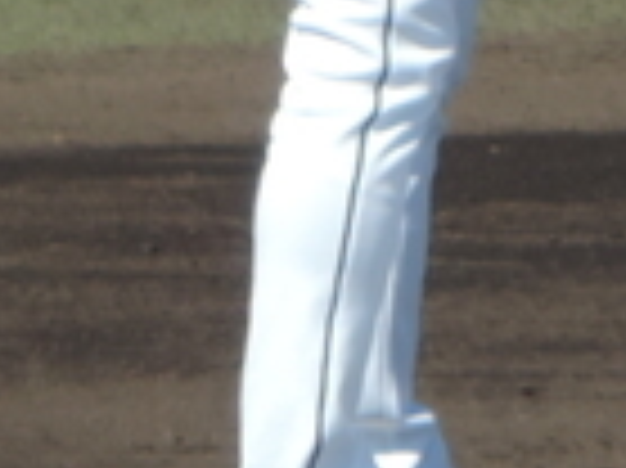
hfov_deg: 0.3
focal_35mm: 5751
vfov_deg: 0.3
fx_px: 103912
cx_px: 351
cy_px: -310
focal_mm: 180
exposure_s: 1/500
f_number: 5.9
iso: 140
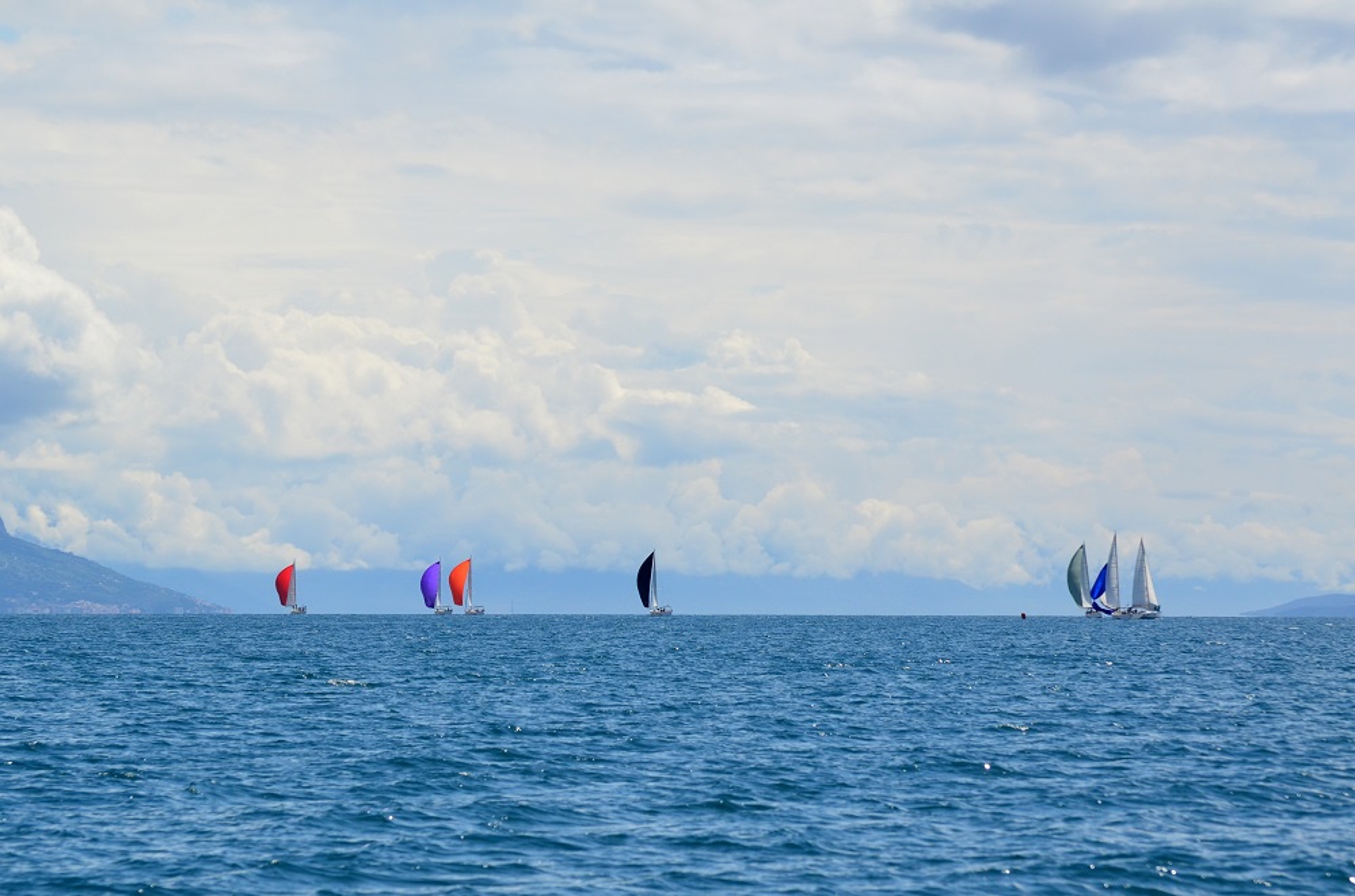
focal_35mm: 165
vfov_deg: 8.3
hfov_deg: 12.5
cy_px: 448
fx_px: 6196
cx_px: 678
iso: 400
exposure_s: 1/4000
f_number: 5.6
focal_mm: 110
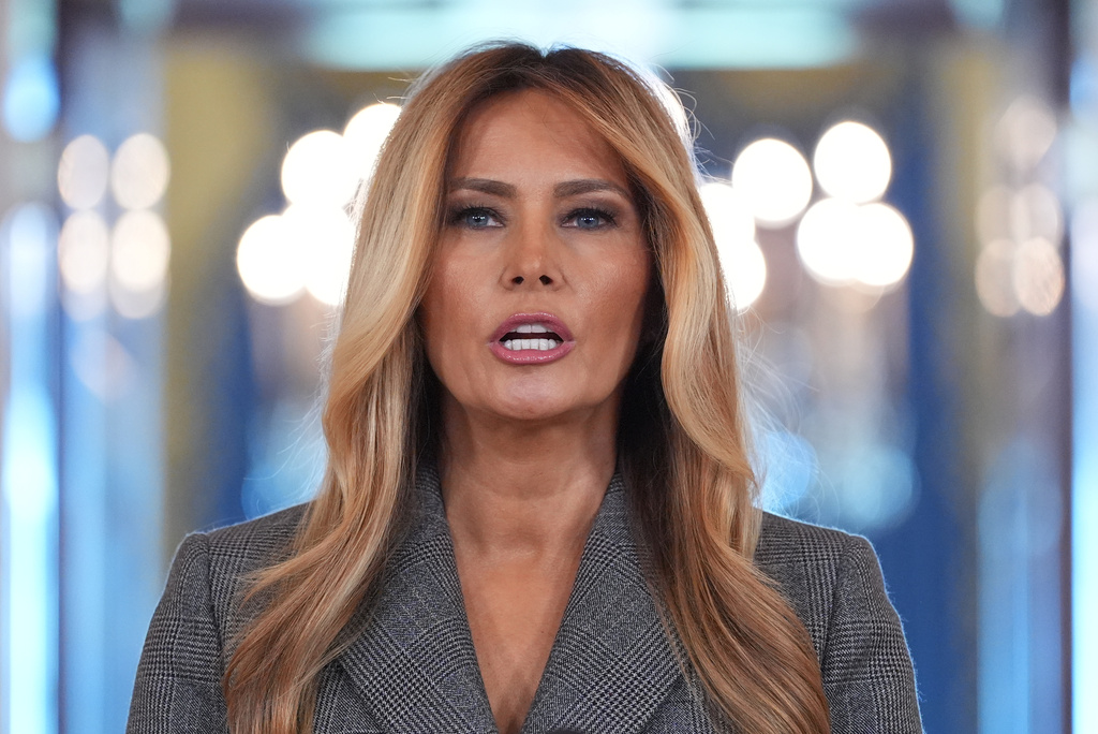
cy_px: 367
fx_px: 9155
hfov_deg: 6.9
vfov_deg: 4.6
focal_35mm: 300
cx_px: 549
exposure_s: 1/640
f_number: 3.2
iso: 4000
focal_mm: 200
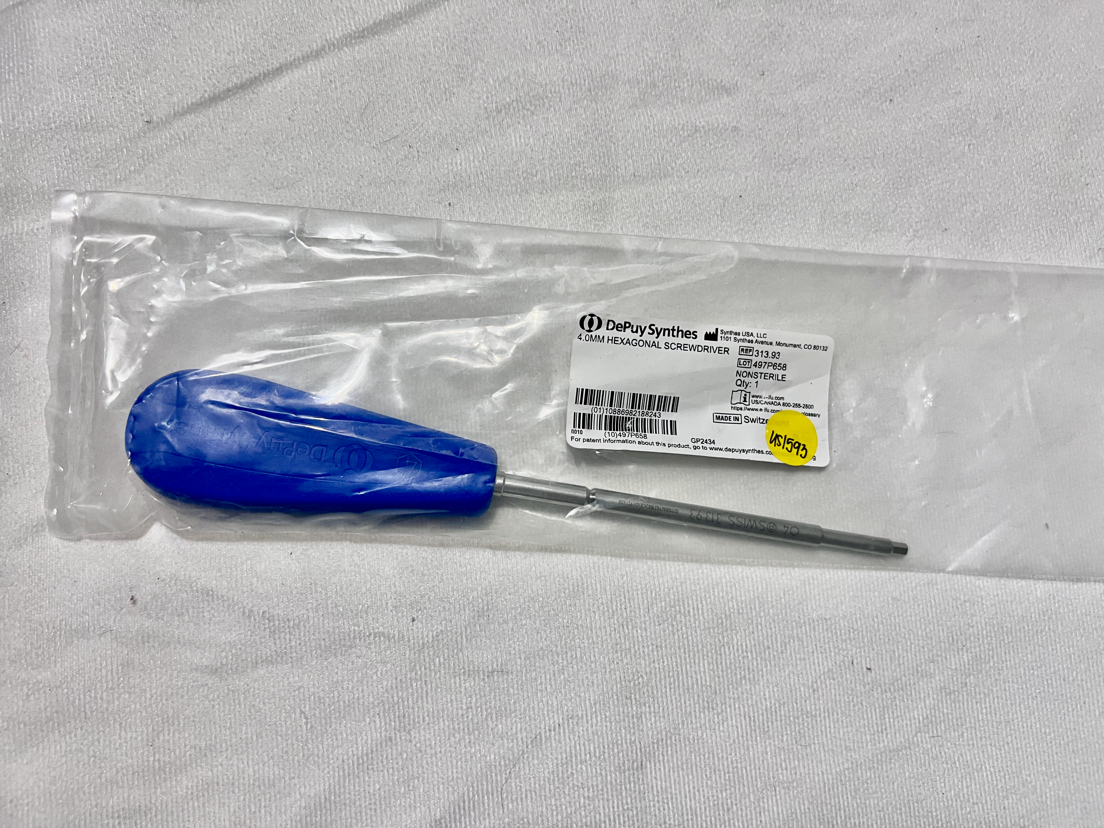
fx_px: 829
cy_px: 414
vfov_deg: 53.1
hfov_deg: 67.3
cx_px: 552
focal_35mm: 26
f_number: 1.5
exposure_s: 1/60
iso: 125
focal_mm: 5.7
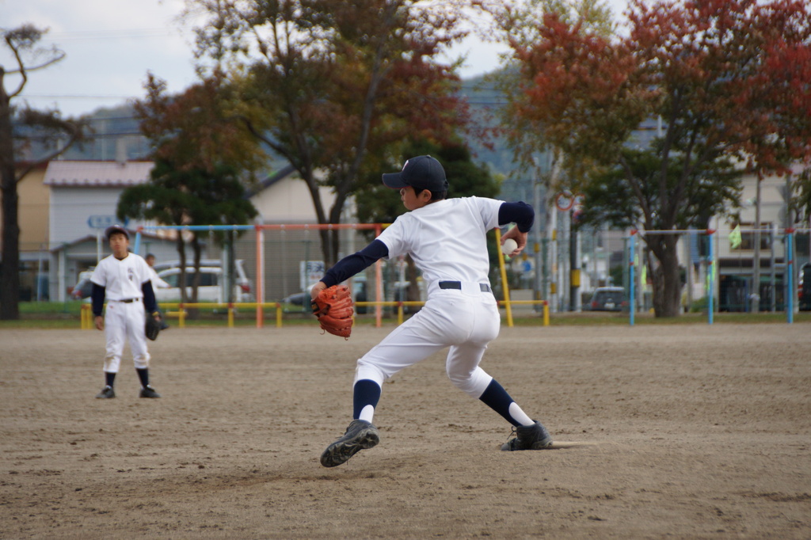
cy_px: 270
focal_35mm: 240
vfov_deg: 5.7
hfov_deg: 8.6
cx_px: 406
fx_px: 5405
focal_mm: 160
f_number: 6.3
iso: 500
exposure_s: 1/1000
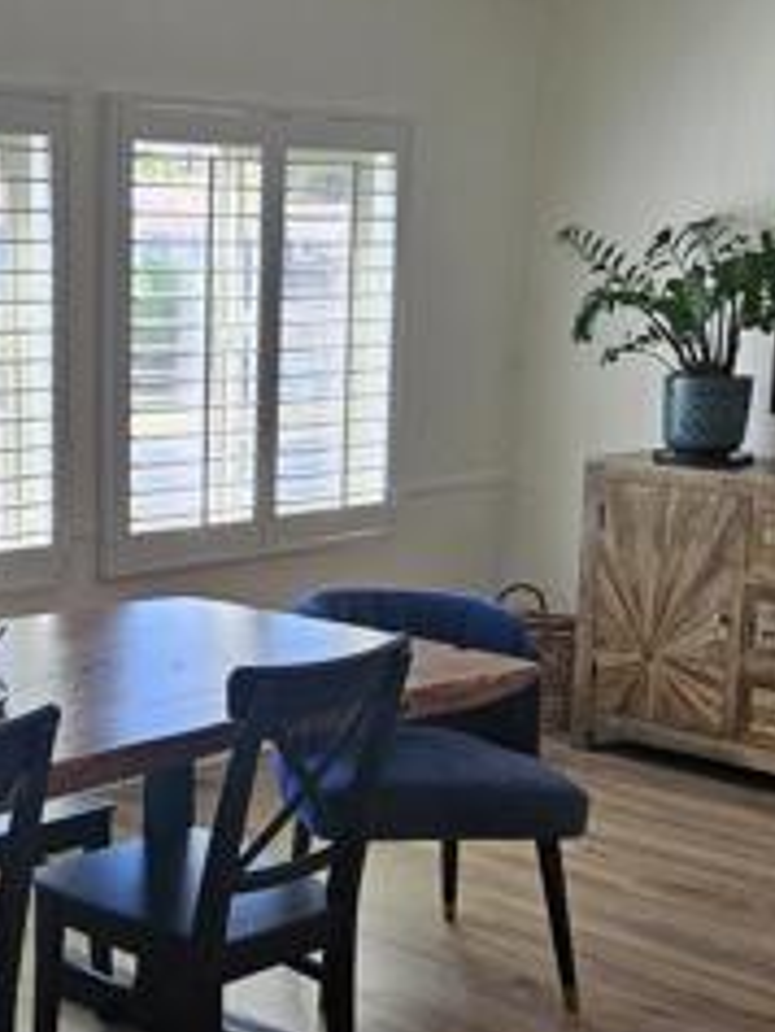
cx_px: 48
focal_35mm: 62
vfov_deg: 31.1
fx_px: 1849
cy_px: 614
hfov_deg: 22.9
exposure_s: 1/120
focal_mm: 5.4
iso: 50
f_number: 1.8
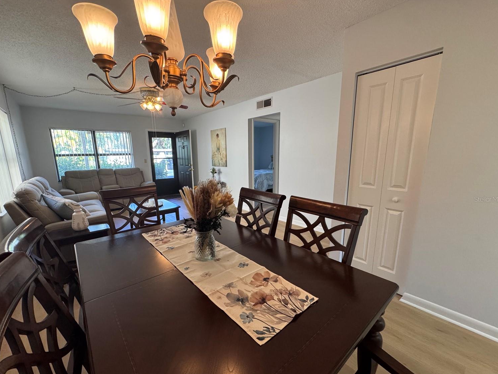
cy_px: 199
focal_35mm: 15
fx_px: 216
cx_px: 239
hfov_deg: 98.1
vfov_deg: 81.7
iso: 250
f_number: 2.2
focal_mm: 2.22
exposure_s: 1/120
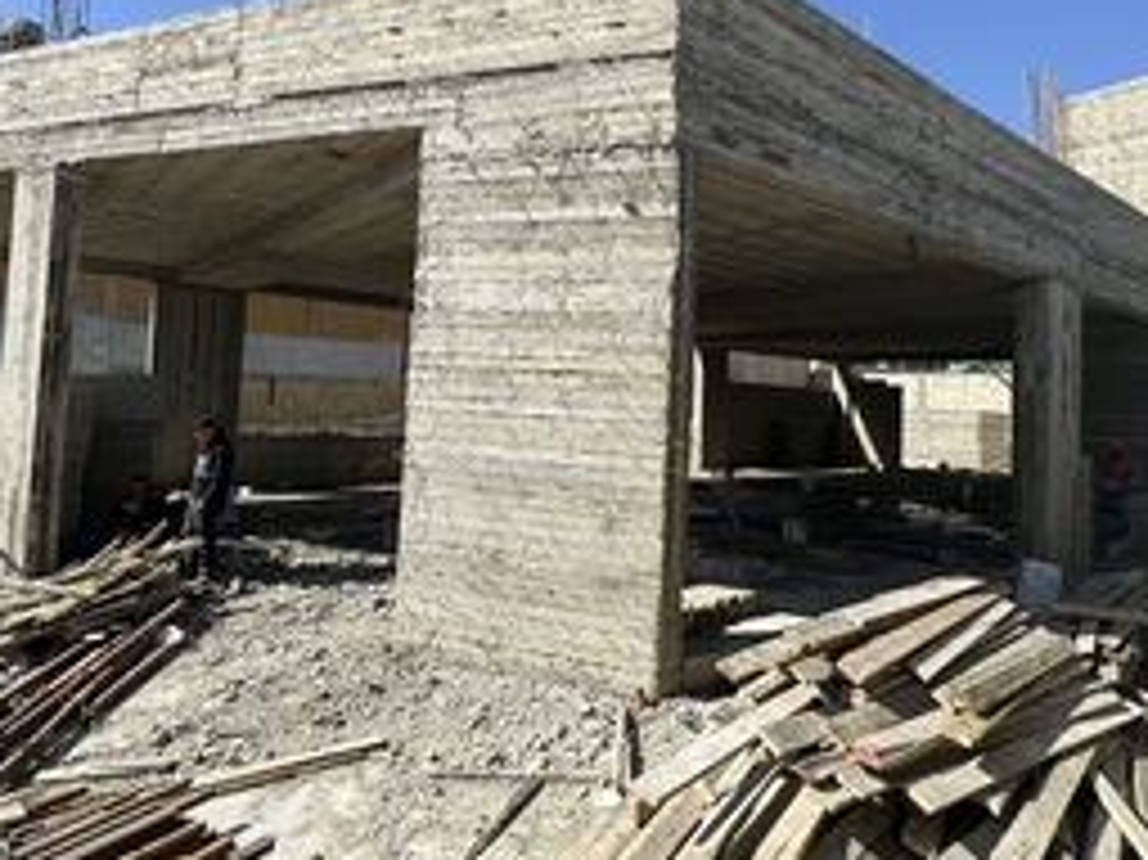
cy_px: 360
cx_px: 518
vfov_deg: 60.7
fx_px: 729
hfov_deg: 76.2
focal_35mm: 22
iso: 40
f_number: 2.2
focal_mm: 2.22
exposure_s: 1/1536
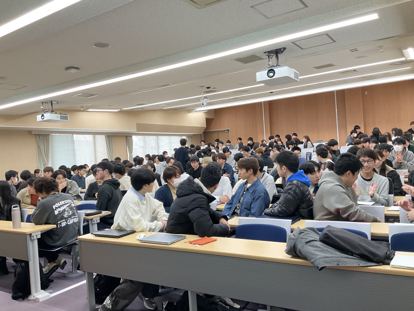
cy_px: 155
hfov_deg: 60.0
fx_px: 359
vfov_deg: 46.8
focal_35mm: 30
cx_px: 207
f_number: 1.8
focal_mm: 3
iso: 125
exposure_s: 1/60
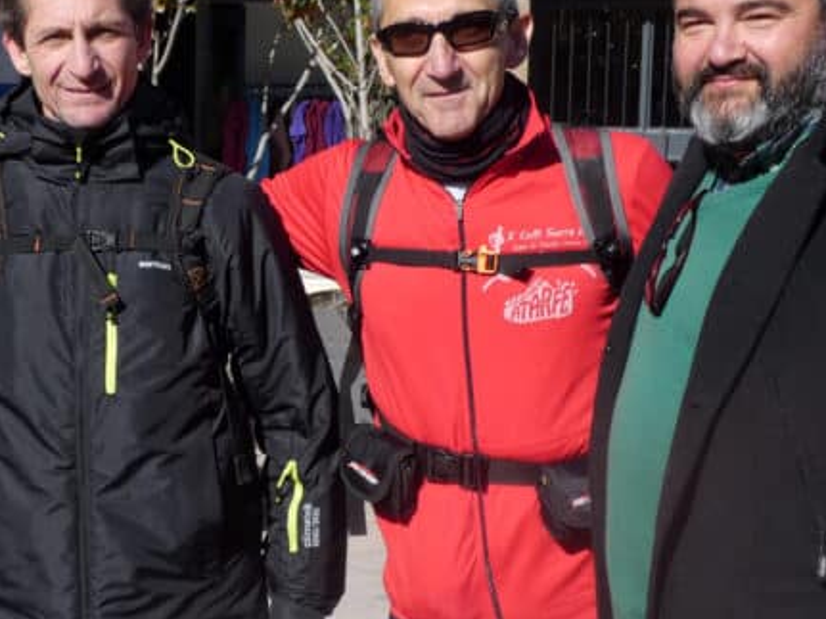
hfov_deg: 23.2
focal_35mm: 84
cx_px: 253
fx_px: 2004
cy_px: 400
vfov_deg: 17.5
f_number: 3.7
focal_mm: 7.8
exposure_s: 1/800
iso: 80
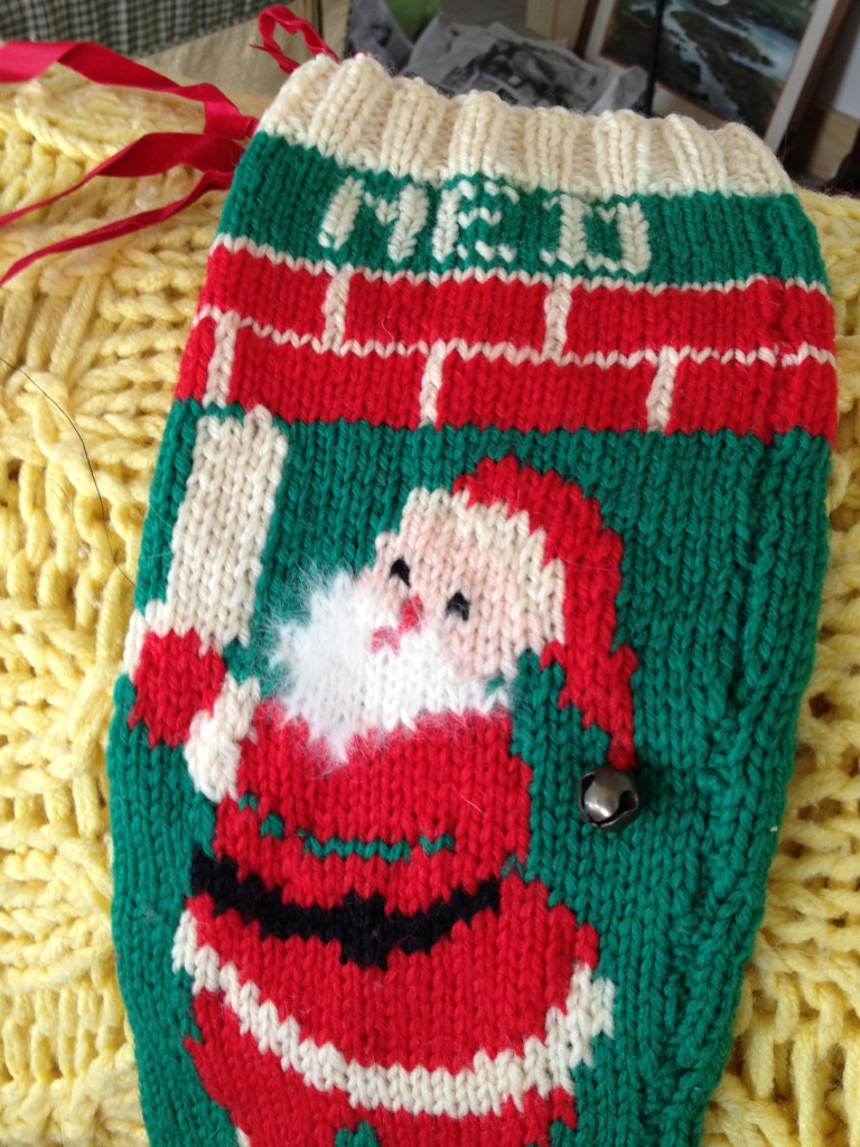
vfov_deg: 52.6
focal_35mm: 35
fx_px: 1159
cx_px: 430
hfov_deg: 40.7
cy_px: 574
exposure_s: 1/20
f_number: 2.4
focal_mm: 4.28
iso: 50
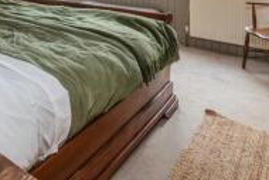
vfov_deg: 31.7
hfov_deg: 53.0
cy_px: -36
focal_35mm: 35
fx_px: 262
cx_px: 84
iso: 250
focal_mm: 14
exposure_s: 1/15
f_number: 7.1
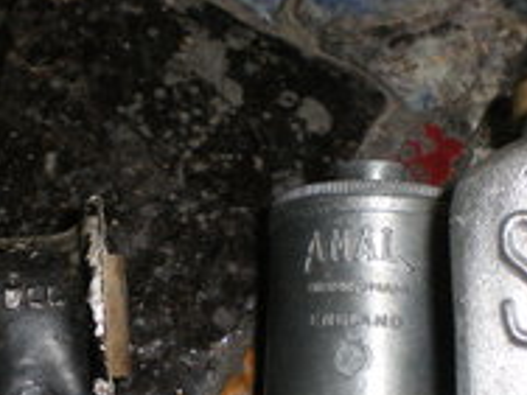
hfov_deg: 23.9
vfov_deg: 17.8
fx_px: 1233
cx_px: 154
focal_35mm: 81
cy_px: 387
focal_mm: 6.3
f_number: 4.6
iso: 320
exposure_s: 1/50
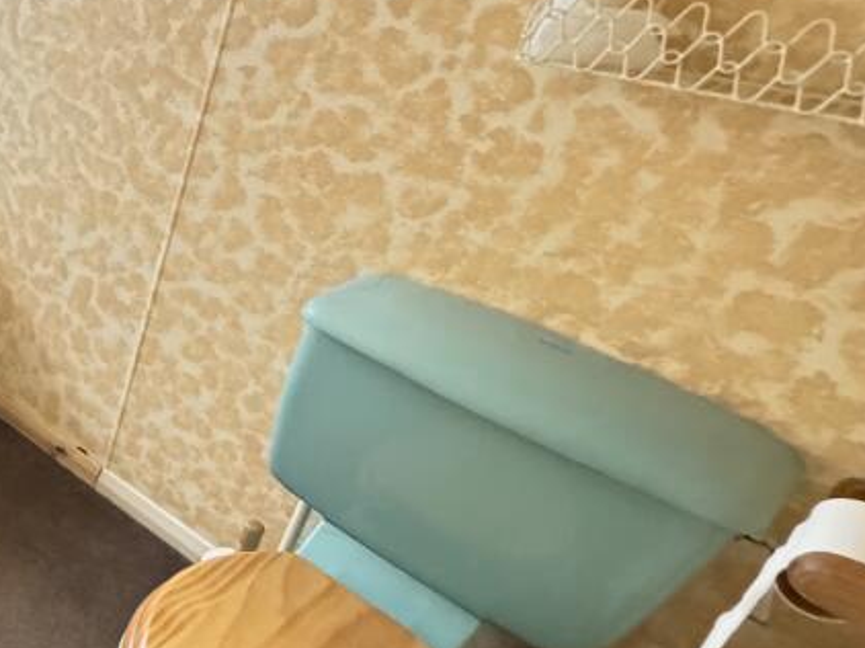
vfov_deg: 41.7
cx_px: -178
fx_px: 849
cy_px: 297
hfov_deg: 39.0
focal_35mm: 34
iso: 1250
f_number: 2.2
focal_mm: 2.22
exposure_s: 1/43
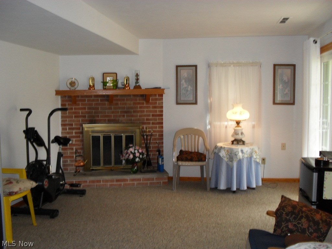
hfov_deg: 52.6
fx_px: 336
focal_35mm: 35
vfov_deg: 40.7
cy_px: 124
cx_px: 166
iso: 200
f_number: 3.2
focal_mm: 6.3
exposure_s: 1/45
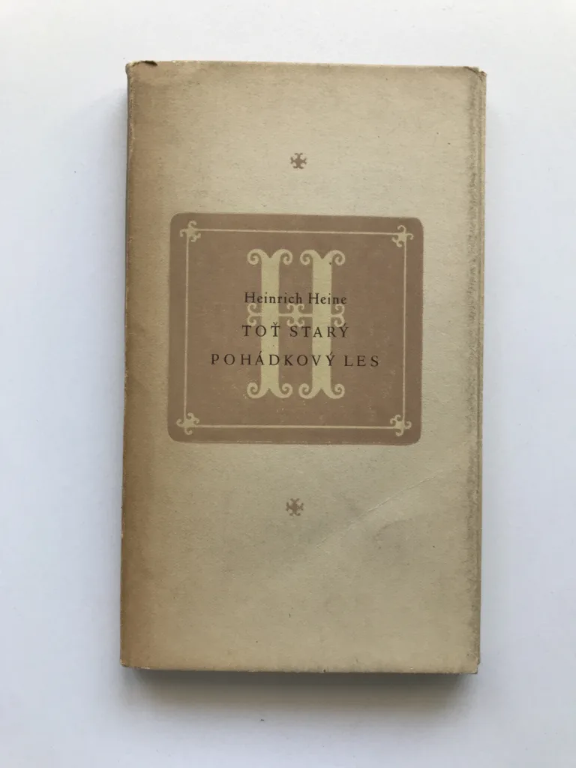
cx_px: 288
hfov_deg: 49.7
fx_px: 621
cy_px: 384
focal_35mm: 28
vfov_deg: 63.4
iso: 40
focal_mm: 3.99
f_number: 1.8
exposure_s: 1/100
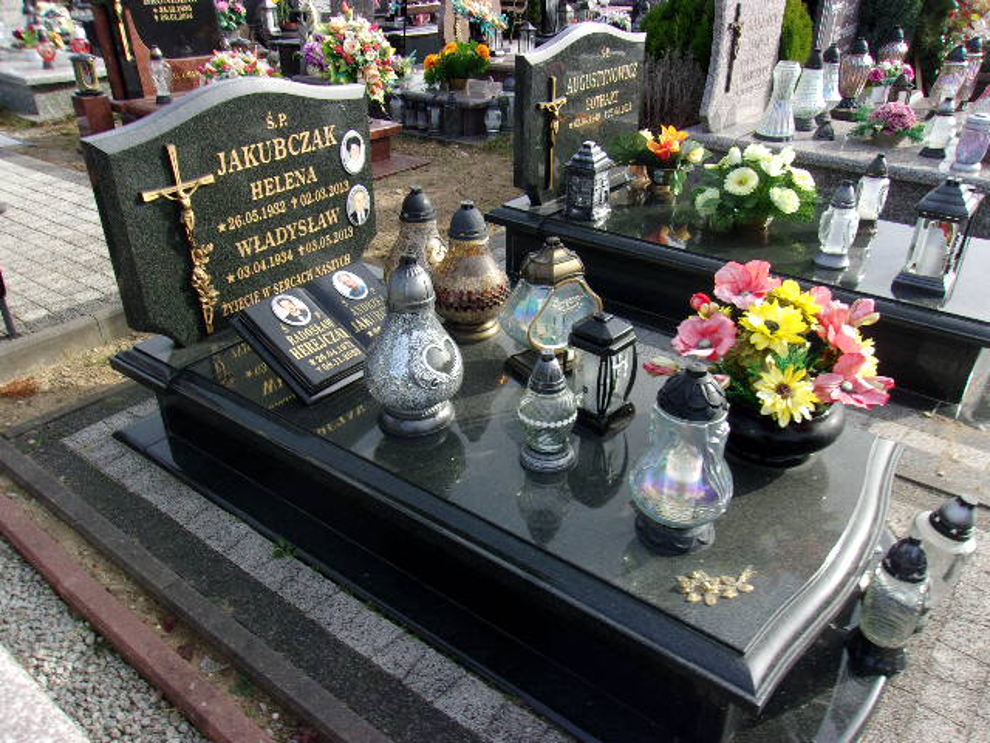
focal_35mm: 27
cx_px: 495
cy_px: 372
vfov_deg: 51.4
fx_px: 772
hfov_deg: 65.3
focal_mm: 4.9
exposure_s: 1/38
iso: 80
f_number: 10.4
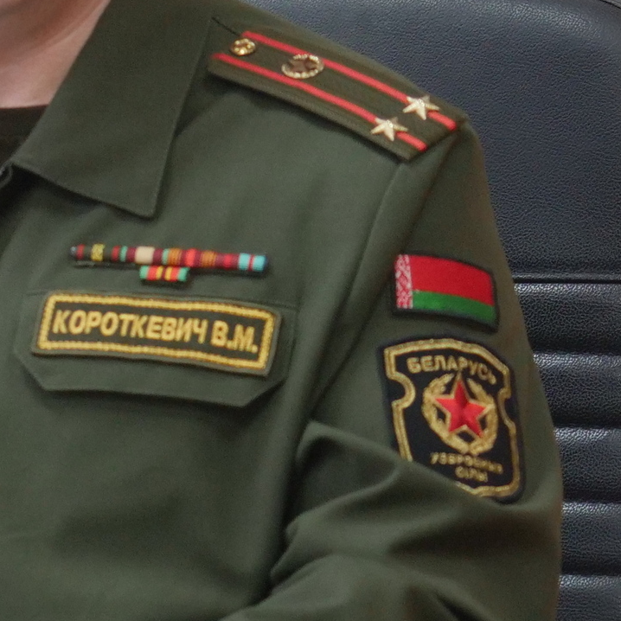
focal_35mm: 330
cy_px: 159
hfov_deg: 5.3
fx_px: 6698
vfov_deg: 5.3
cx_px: 67
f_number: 2.8
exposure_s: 1/125
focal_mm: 48
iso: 1000
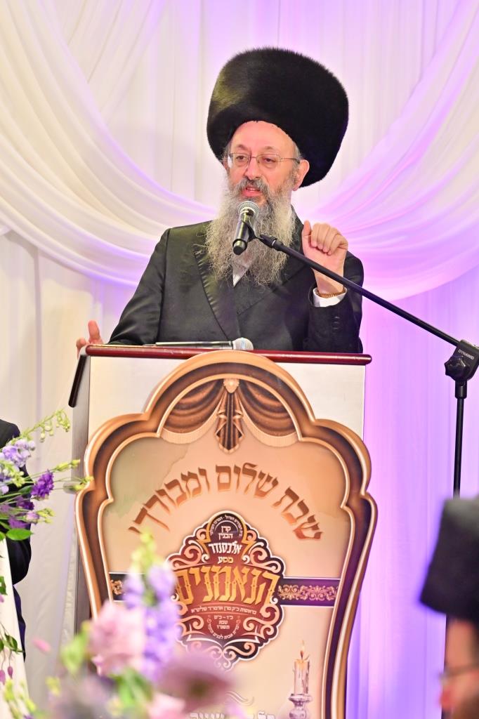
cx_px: 240
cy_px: 360
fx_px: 4933
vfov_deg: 8.3
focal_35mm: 247
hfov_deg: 5.6
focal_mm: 165
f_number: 2.8
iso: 800
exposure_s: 1/160
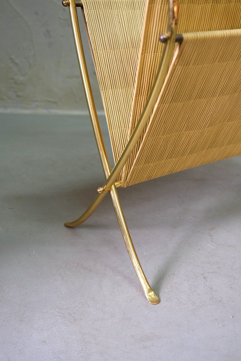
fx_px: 412
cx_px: 120
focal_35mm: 41
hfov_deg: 32.6
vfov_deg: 47.4
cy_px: 180
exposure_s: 1/40
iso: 1600
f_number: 4
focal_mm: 27.5
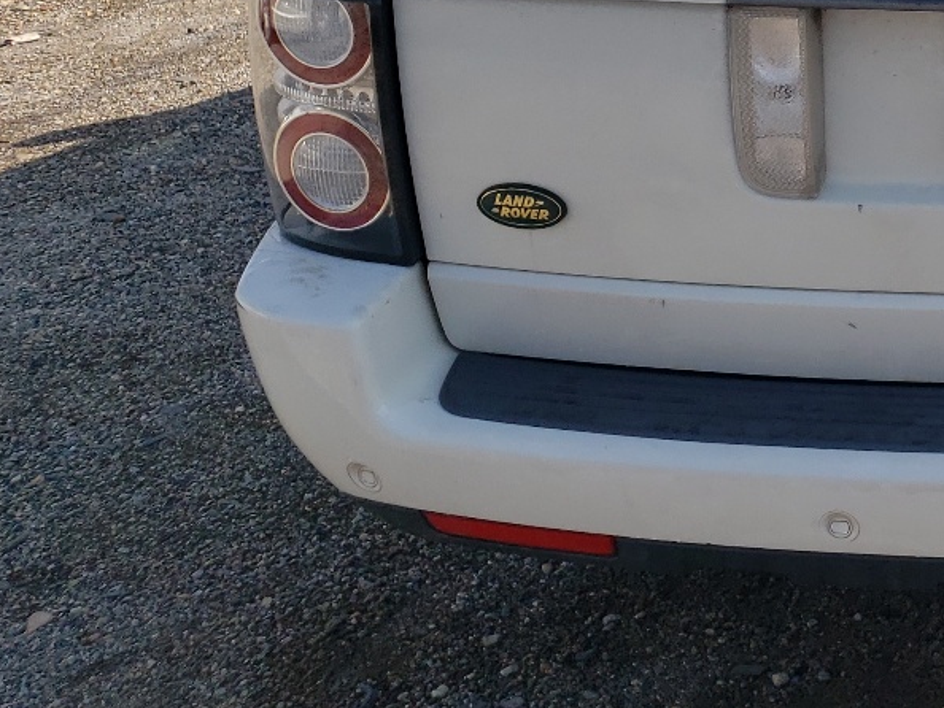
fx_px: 1910
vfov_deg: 20.1
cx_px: 1154
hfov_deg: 24.9
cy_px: -76
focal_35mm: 70
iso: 50
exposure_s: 1/2500
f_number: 1.5
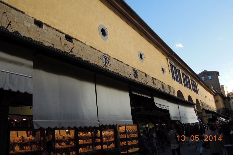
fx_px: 214
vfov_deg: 39.9
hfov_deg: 57.2
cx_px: 114
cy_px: 68
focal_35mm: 33
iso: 160
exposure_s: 1/1250
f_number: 3
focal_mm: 5.5
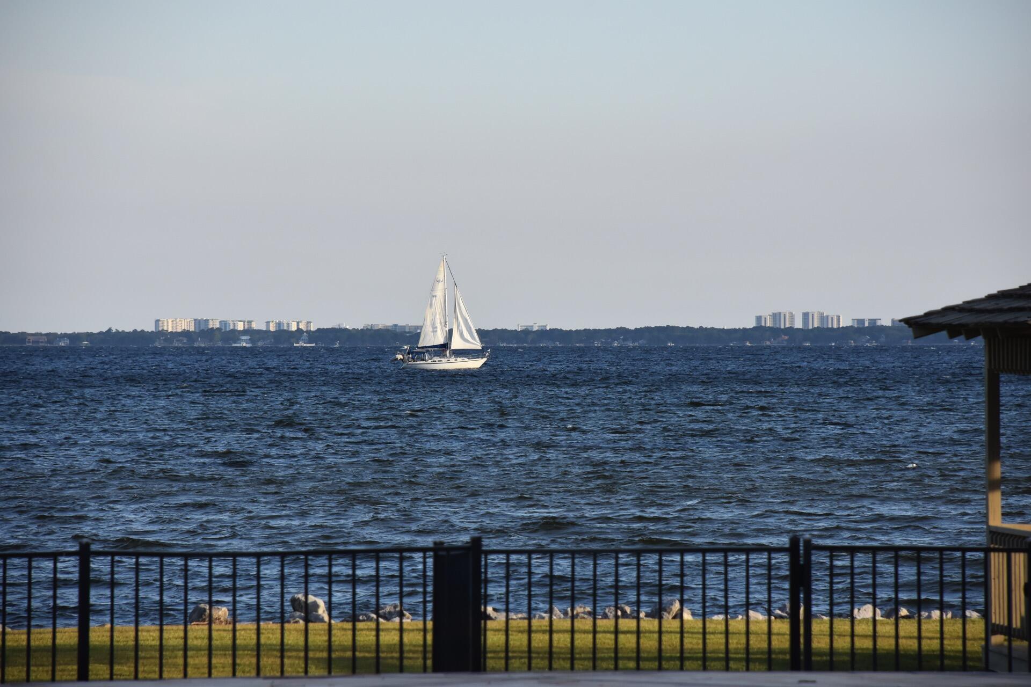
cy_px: 344
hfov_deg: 10.2
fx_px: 5799
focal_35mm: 202
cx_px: 516
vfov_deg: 6.8
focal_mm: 135
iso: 640
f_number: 8
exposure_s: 1/1000
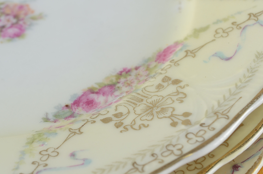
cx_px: 70
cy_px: 65
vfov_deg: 12.6
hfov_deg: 18.9
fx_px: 787
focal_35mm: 108
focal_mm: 46
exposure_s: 1/80
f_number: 11
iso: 100
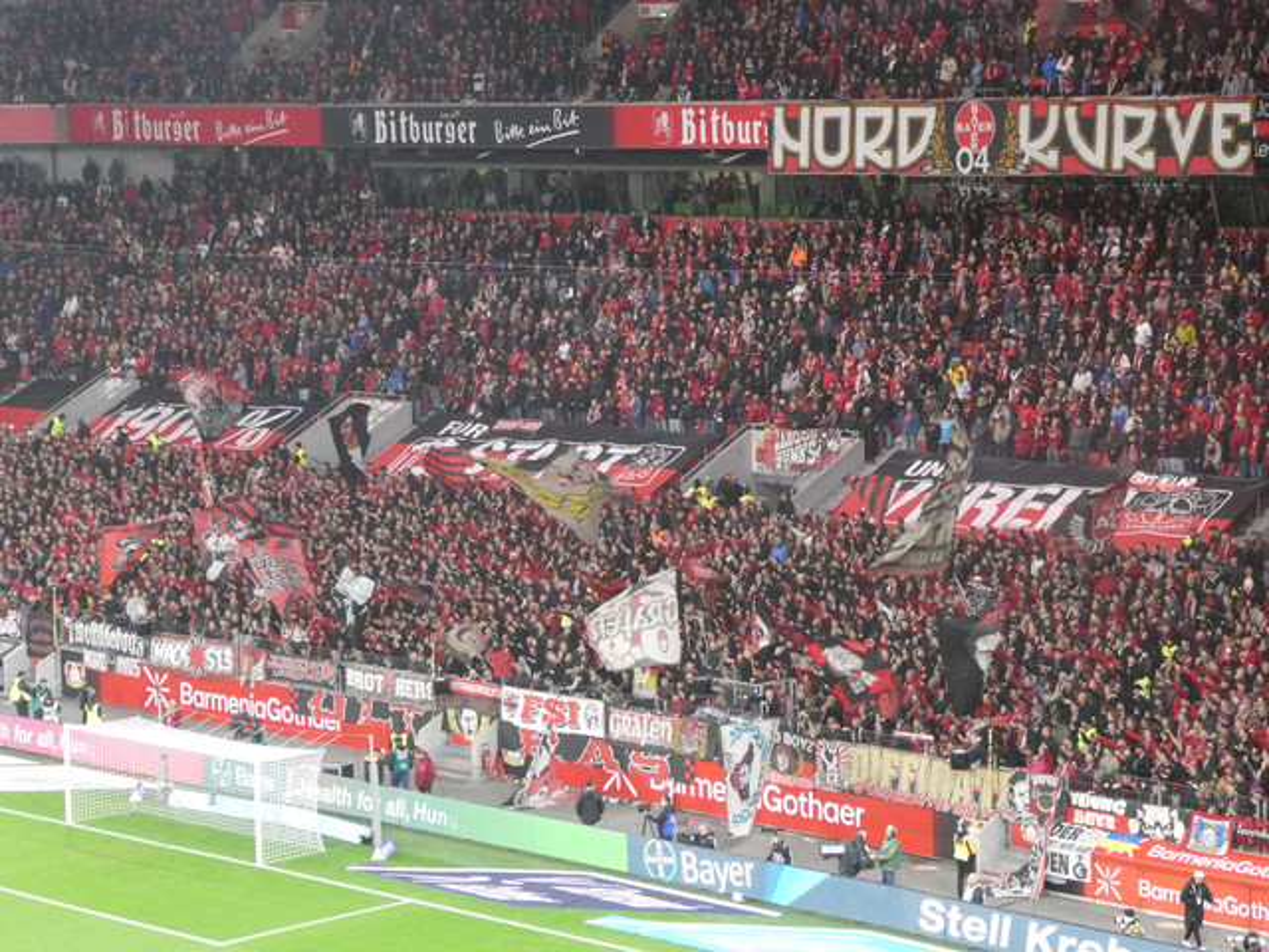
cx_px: 634
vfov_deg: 16.4
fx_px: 3299
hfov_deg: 21.8
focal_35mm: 90
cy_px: 476
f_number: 4.9
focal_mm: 16.1
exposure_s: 1/80
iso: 1000
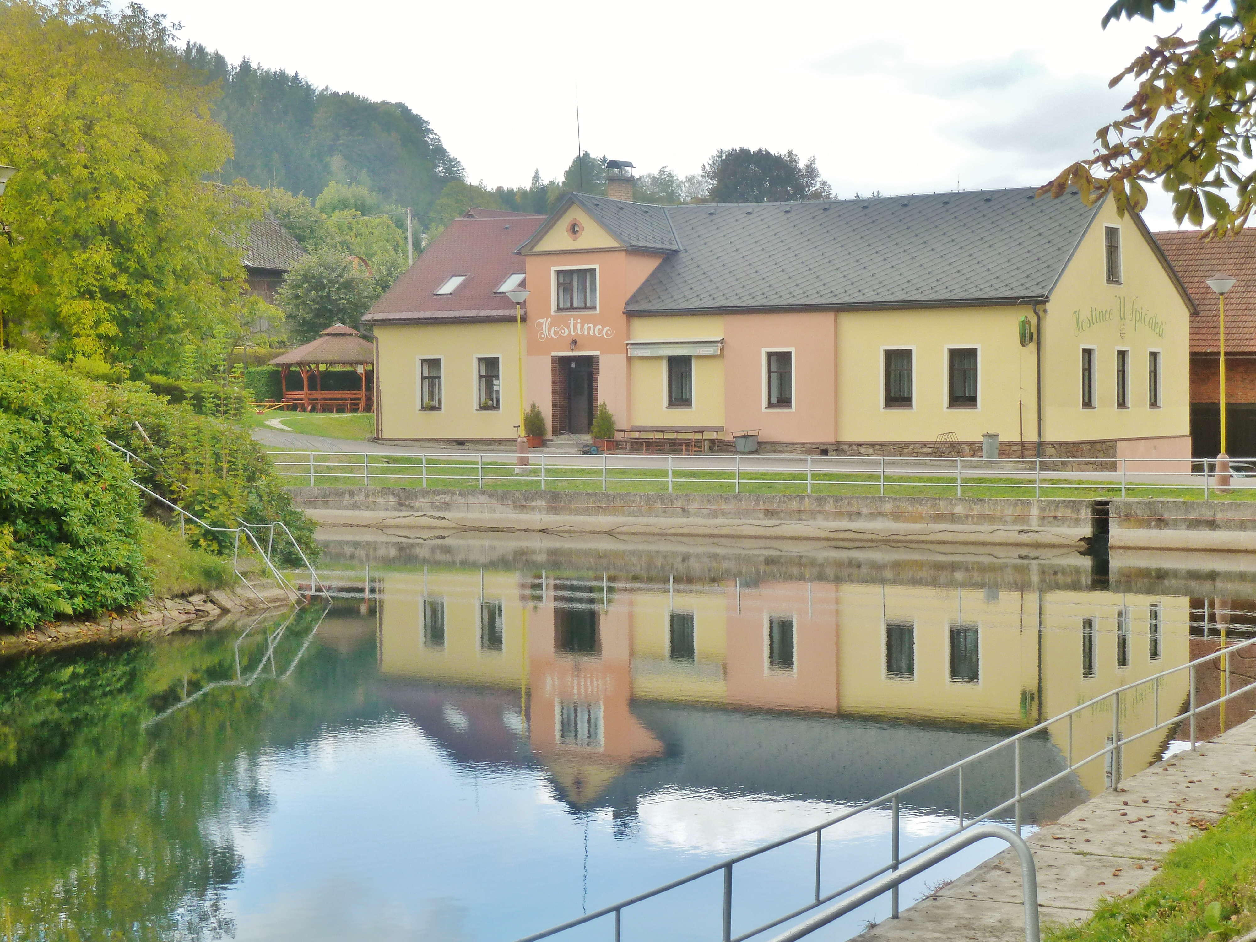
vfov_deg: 23.3
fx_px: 2286
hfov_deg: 30.7
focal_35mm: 63
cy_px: 471
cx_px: 628
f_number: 4
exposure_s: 1/125
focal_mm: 10.3
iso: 125
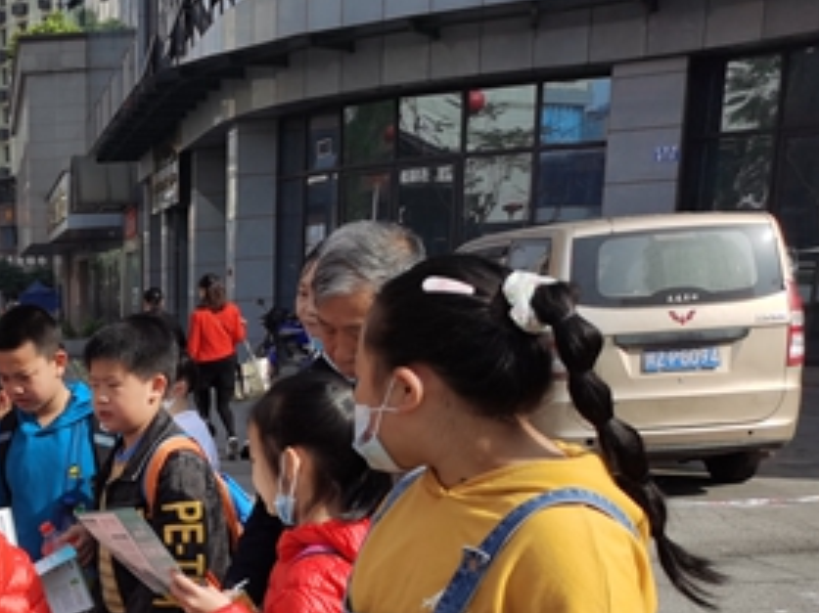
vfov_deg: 22.3
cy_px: 678
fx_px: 1466
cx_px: -70
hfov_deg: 28.5
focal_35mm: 62
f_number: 1.8
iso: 50
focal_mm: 5.58
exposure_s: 1/2336
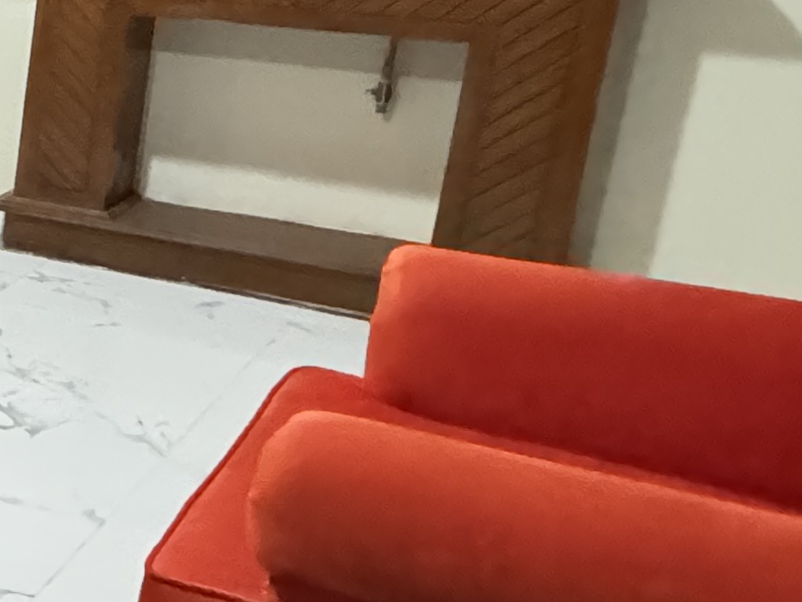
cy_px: 145
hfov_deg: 19.1
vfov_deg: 22.7
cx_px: -782
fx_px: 1483
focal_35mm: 64
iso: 1250
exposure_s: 1/50
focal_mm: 2.22
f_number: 2.2
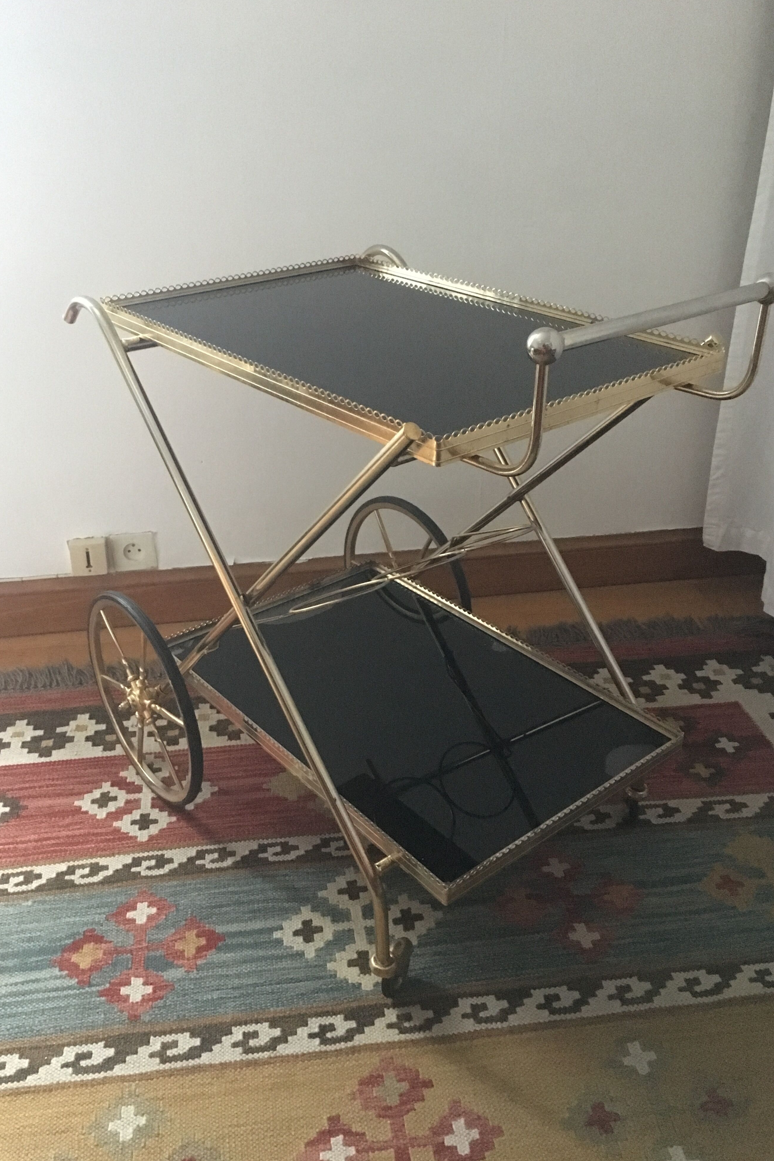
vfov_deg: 60.3
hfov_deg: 42.3
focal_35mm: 31
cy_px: 584
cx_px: 370
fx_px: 1000
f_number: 2.2
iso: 1000
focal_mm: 4.15
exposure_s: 1/17
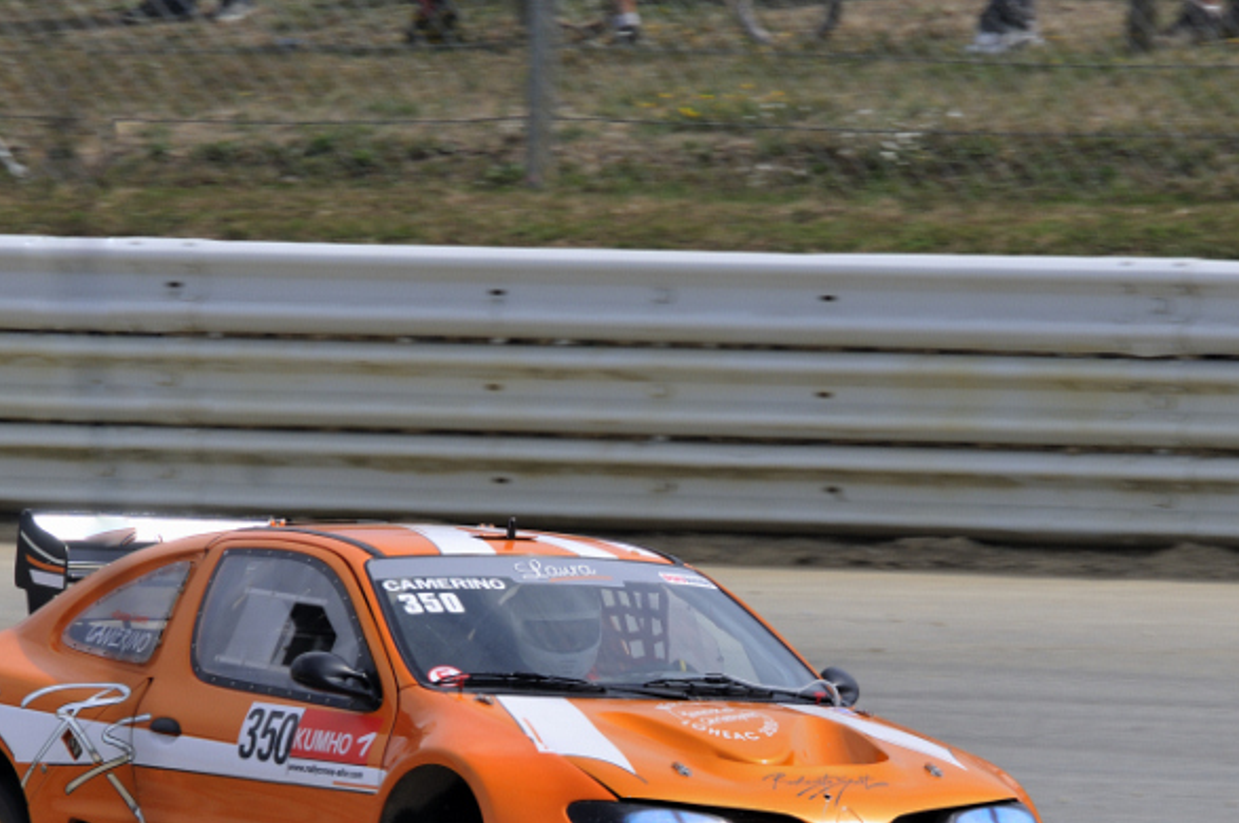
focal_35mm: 767
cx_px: 659
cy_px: 650
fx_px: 26368
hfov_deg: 2.7
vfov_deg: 1.8
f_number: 9
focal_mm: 300
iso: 200
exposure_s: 1/320
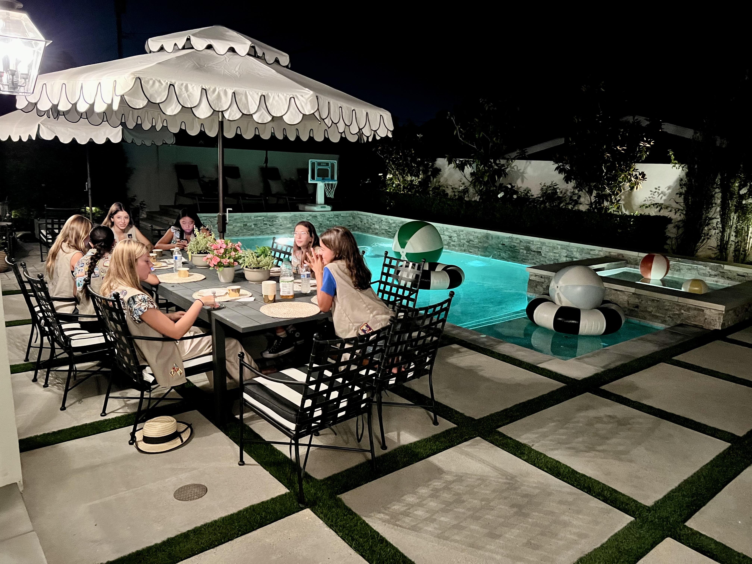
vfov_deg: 53.1
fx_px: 565
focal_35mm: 26
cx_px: 376
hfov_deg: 67.3
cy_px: 282
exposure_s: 1/30
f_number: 1.5
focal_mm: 5.7
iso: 640
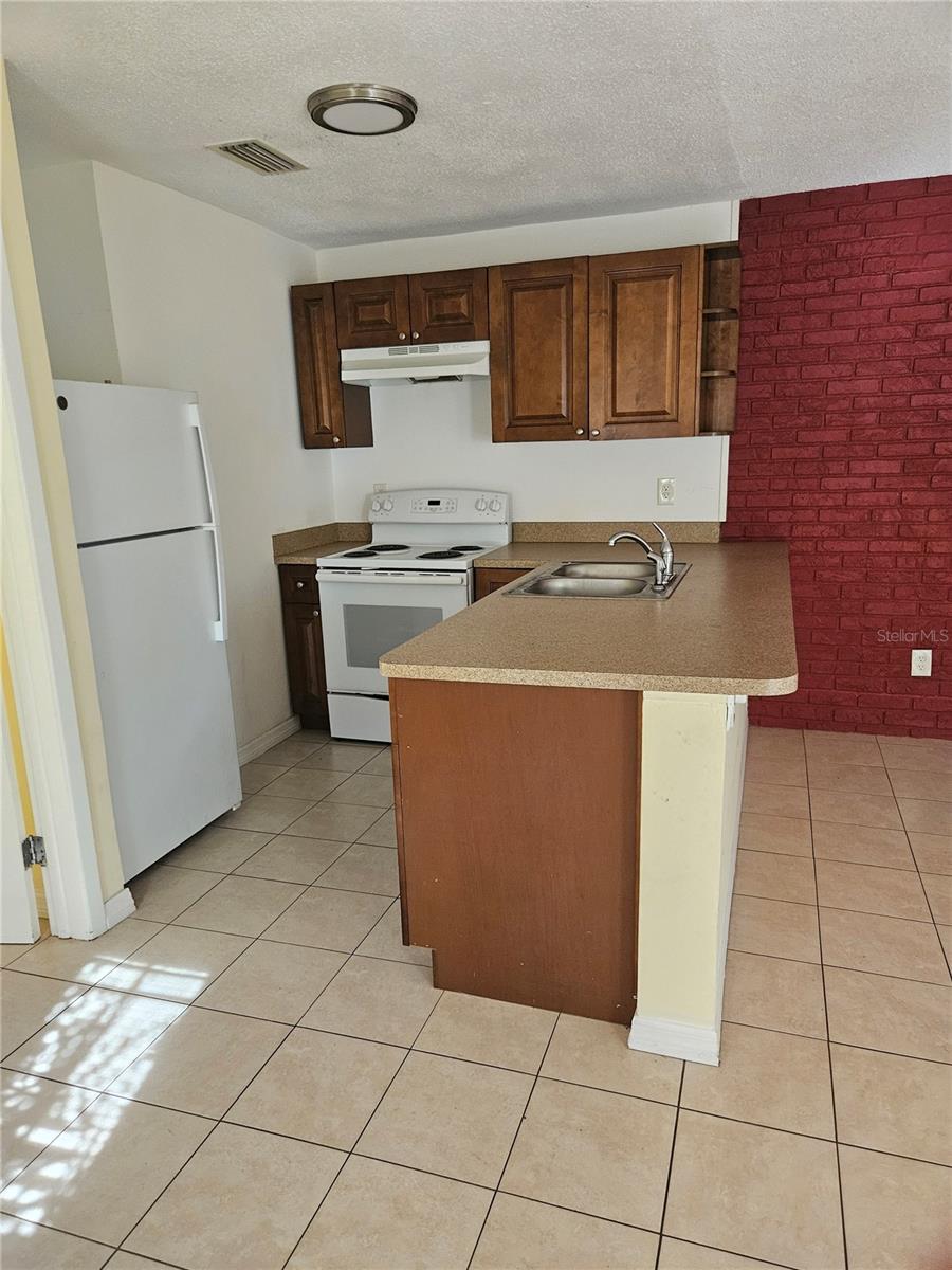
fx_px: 843
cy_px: 635
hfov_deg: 58.9
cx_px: 476
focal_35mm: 23
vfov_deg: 73.9
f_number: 1.8
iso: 1000
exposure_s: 1/240
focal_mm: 5.4
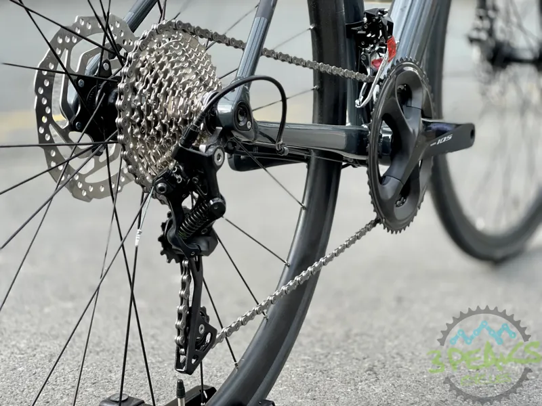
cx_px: 271
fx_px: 1002
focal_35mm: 64
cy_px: 203
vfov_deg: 22.9
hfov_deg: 30.3
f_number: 2.2
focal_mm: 7.5
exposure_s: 1/121
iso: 25
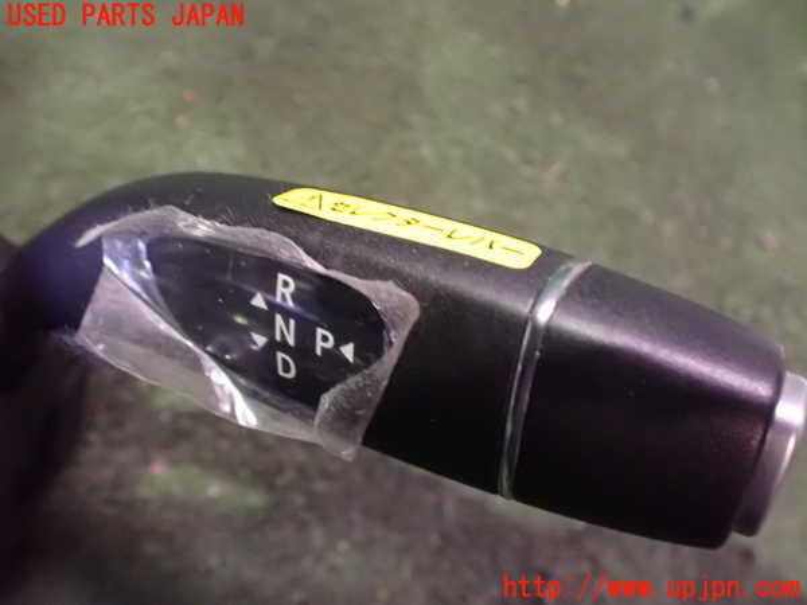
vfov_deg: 46.8
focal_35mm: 30
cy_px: 302
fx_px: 699
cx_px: 404
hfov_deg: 60.0
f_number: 2.3
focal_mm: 5.4
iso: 1600
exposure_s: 1/30
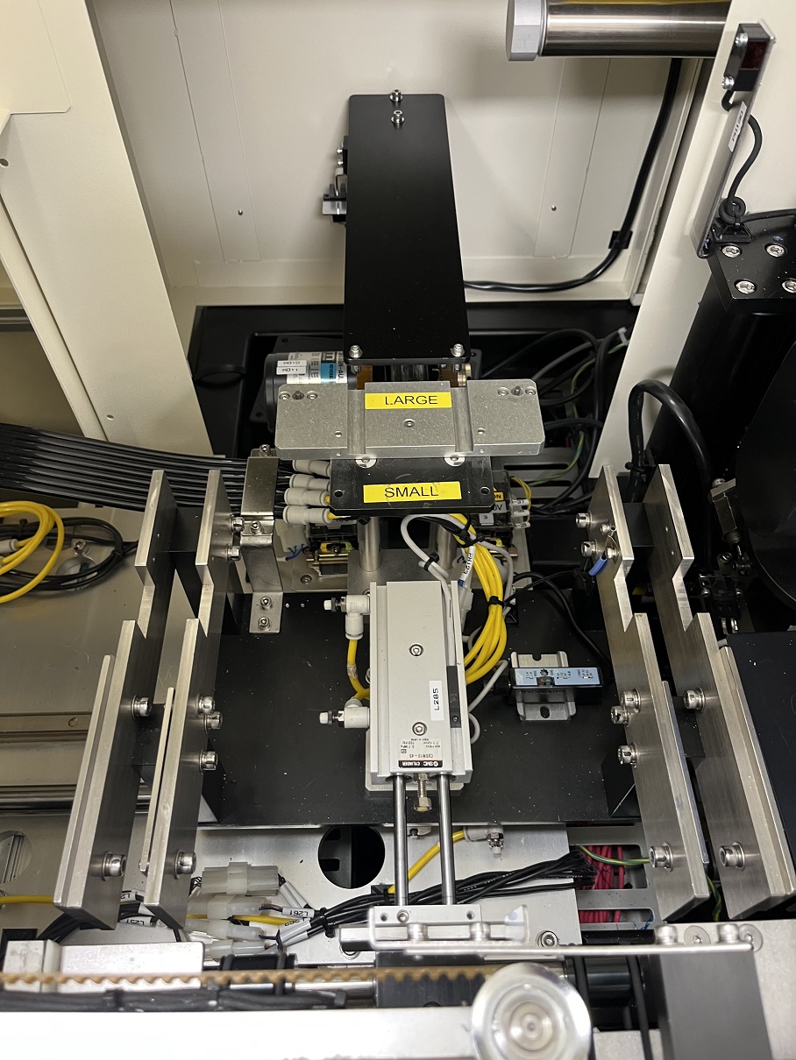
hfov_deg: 53.1
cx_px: 398
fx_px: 797
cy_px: 530
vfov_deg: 67.3
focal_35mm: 26
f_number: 1.6
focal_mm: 5.1
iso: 250
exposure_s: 1/50
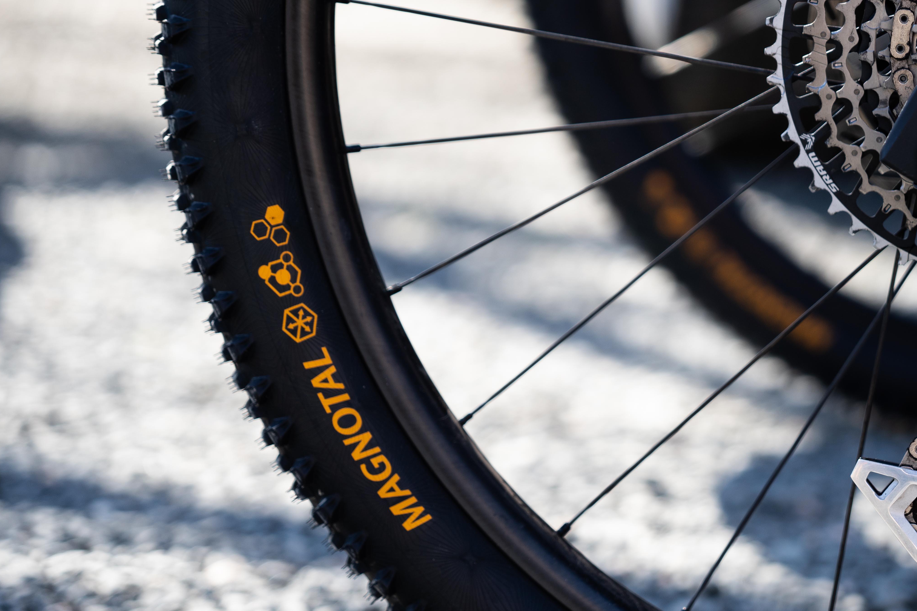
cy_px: 265
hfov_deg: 13.1
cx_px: 643
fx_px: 3973
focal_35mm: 156
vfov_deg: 8.8
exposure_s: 1/640
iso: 160
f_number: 2.8
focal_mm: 105
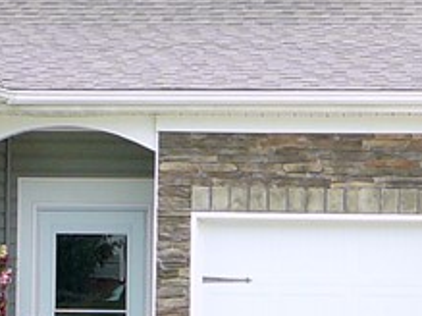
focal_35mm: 164
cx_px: 360
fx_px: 1998
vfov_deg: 9.0
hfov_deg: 12.0
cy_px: 303
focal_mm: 5.2
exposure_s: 1/320
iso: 80
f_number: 2.8
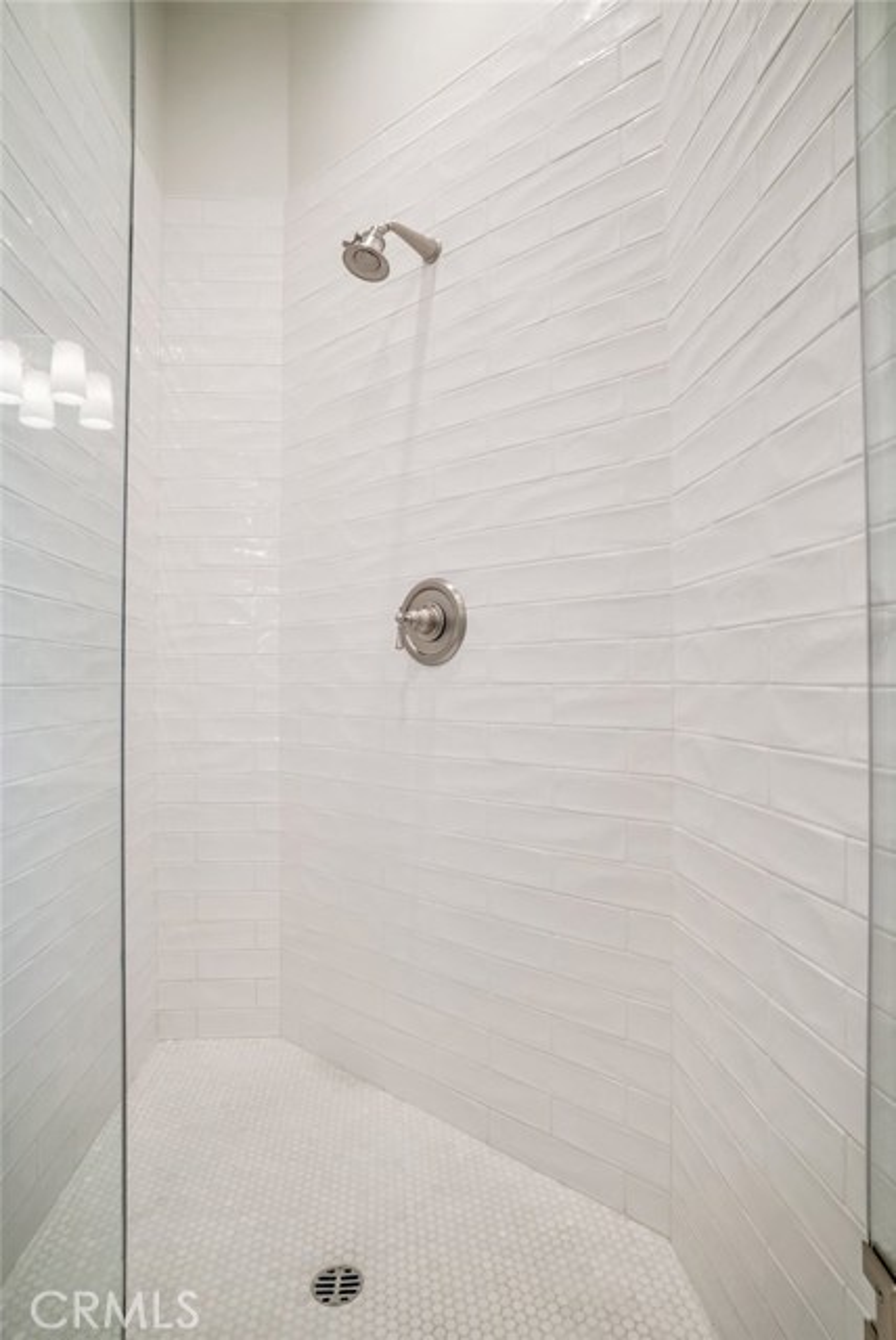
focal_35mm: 18
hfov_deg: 67.5
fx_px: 670
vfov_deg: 89.9
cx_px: 448
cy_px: 670
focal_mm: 18
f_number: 8
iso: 125
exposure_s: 1/25
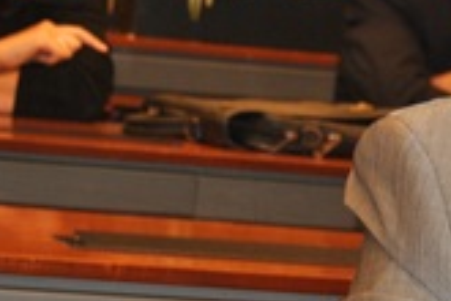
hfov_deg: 6.3
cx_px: 692
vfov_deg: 4.3
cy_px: 134
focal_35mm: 321
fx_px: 4020
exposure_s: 1/60
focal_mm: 55
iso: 200
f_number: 5.6
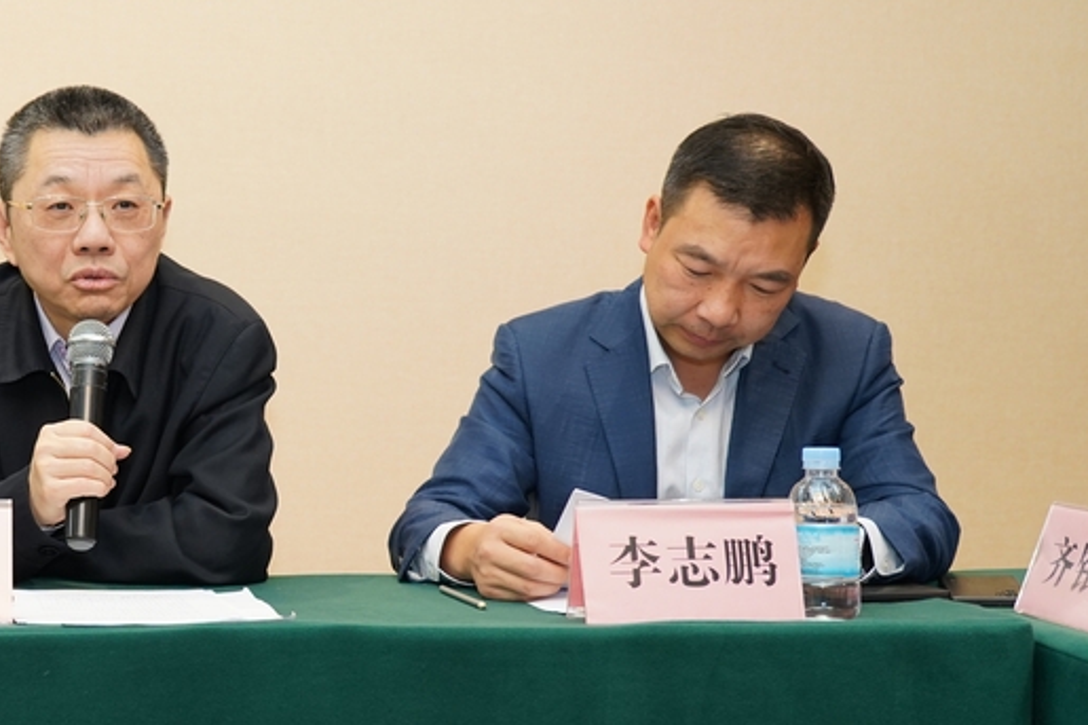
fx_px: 2054
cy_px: 356
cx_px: 72
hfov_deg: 28.3
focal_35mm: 68
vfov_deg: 20.0
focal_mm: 35
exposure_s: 1/125
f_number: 4
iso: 1600
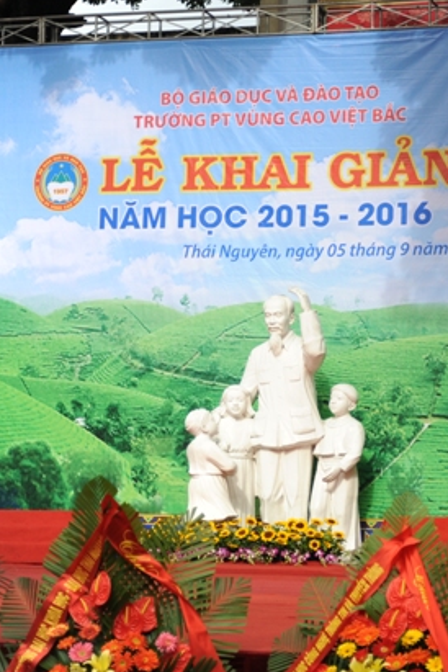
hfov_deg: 14.7
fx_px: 1699
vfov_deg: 22.4
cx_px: 461
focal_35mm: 91
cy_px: 338
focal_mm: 60
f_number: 5
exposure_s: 1/1250
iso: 400
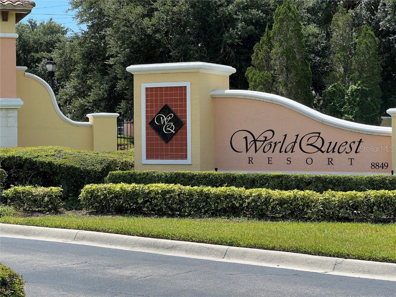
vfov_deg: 19.1
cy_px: 148
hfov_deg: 25.3
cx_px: 198
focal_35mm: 77
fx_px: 881
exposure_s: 1/459
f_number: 2.8
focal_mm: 9
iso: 32
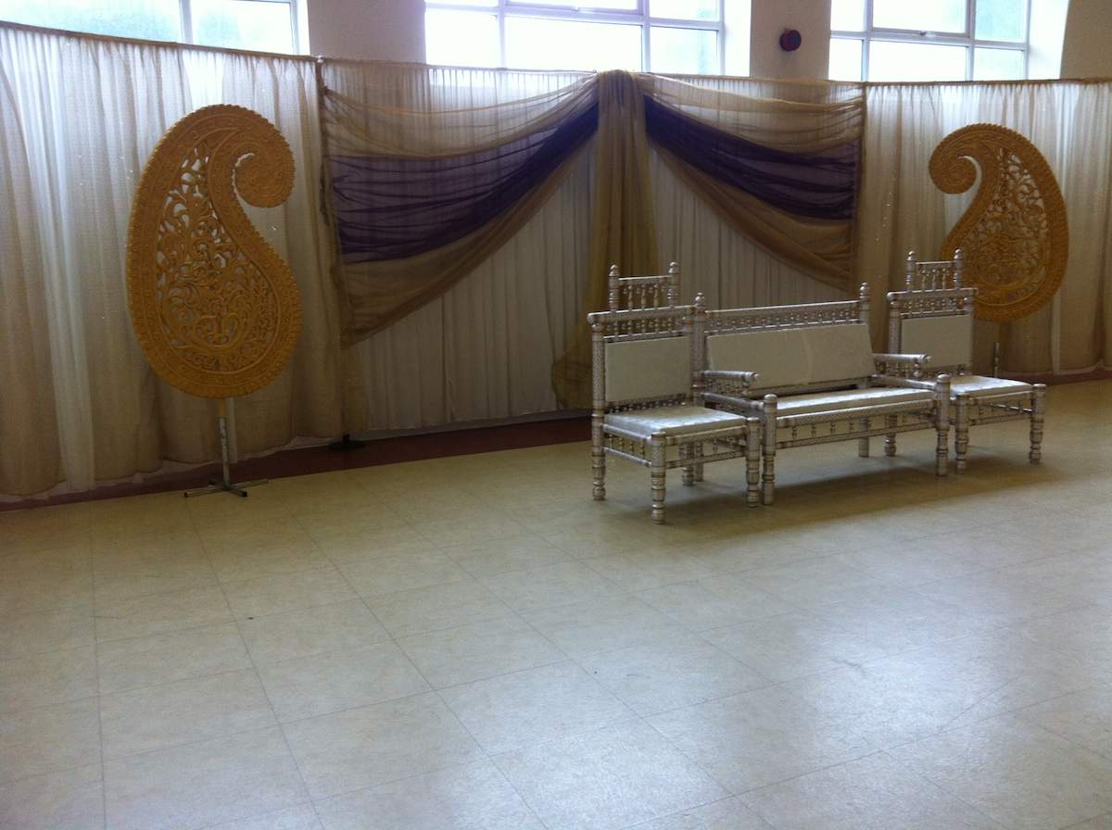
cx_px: 556
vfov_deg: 40.6
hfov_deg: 52.7
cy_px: 415
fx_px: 1123
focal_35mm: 35
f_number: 2.8
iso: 100
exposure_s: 1/60
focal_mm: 3.85
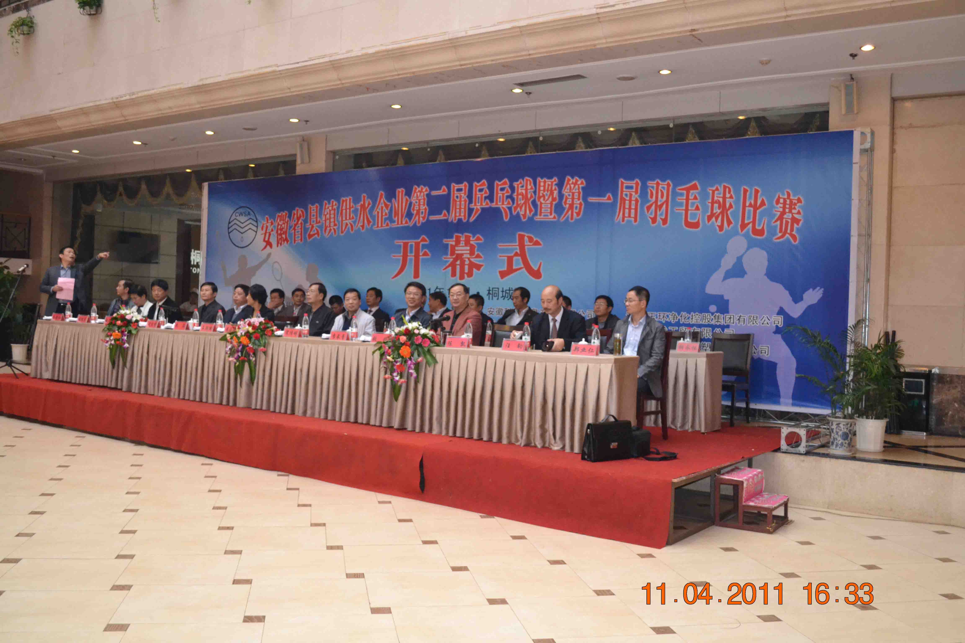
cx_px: 482
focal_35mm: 33
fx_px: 885
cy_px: 322
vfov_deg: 40.0
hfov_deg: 57.2
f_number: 4
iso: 2500
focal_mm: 22
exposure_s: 1/60
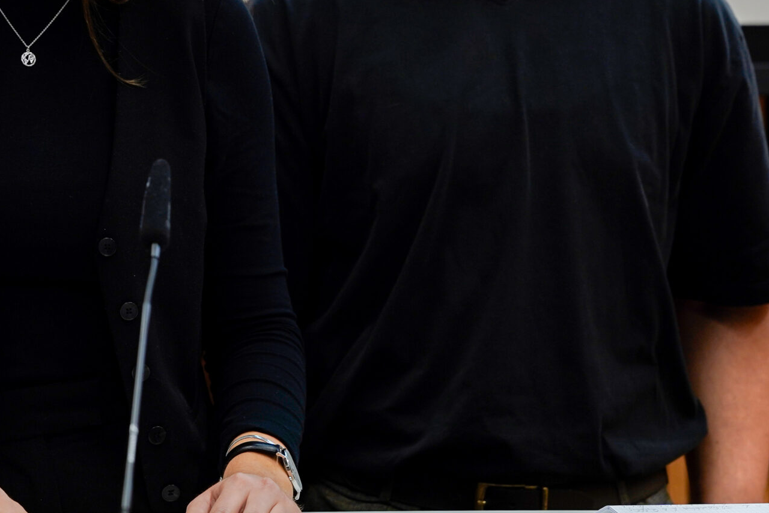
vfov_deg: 8.1
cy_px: 83
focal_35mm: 170
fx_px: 3632
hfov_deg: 12.1
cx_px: 202
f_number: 4.5
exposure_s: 1/60
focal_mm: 85
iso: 400
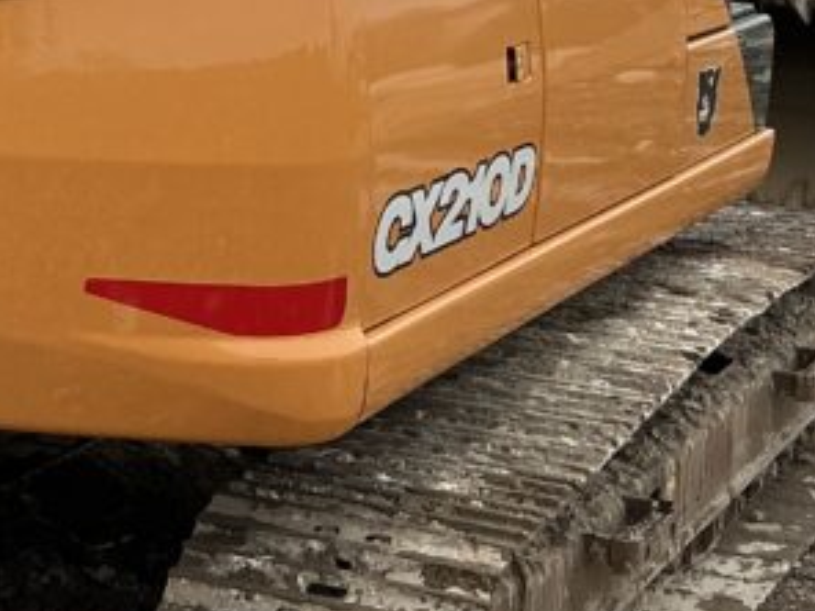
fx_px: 2284
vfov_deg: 15.0
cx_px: 300
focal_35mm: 97
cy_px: -8
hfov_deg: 20.2
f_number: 1.8
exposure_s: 1/568
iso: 25
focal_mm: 3
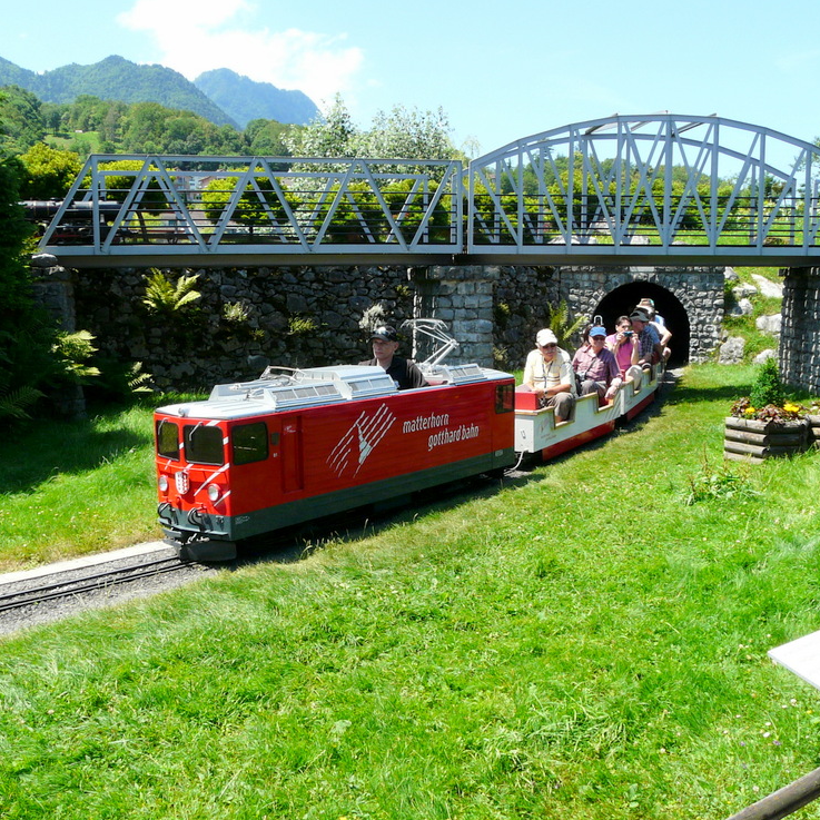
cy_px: 407
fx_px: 965
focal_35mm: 36
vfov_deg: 46.0
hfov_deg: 46.0
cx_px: 394
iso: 100
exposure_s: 1/200
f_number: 5.6
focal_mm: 4.9
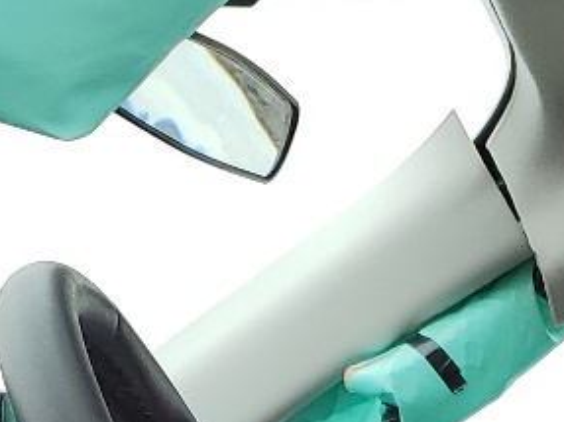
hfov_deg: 13.4
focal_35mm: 145
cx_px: 562
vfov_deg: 9.0
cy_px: 1080
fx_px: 2362
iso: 50
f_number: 1.5
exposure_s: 1/667
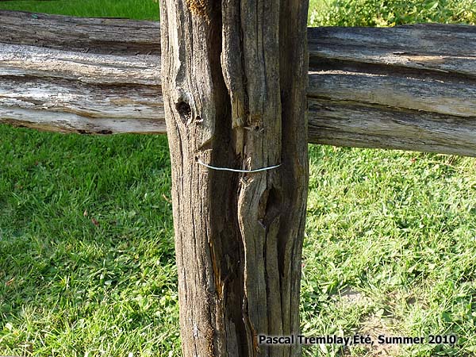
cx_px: 238
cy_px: 178
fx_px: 536
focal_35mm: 39
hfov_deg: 47.9
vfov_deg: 36.8
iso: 100
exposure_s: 1/125
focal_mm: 4.8
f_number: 4
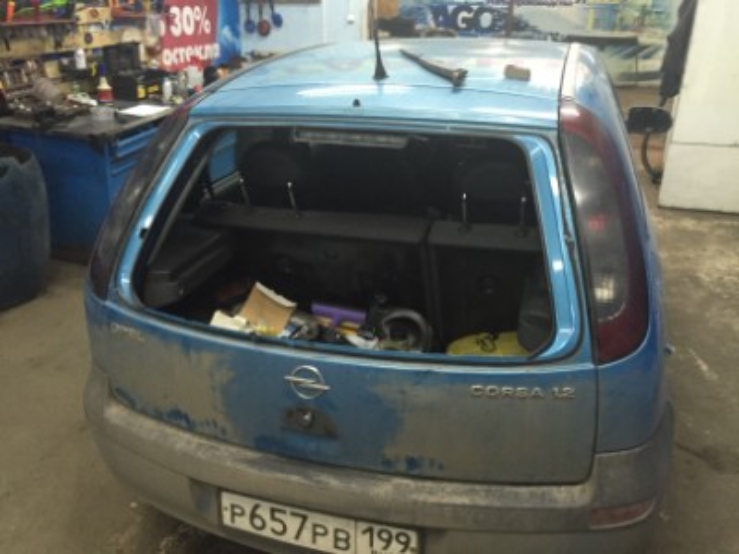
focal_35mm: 29
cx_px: 370
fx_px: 619
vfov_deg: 48.2
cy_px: 277
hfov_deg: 61.7
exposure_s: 1/33
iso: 250
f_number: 2.2
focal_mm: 4.15
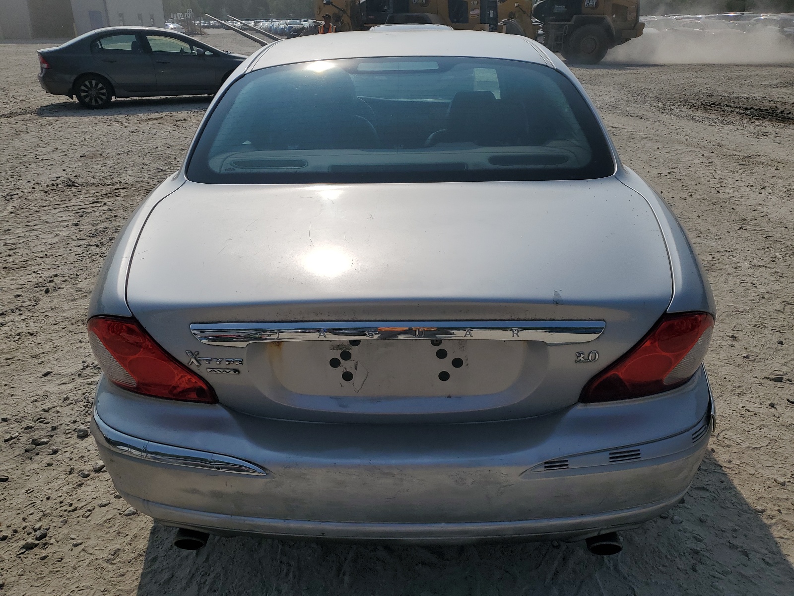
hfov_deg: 67.3
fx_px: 596
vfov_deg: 53.1
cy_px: 298
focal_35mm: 26
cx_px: 397
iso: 52
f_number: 1.5
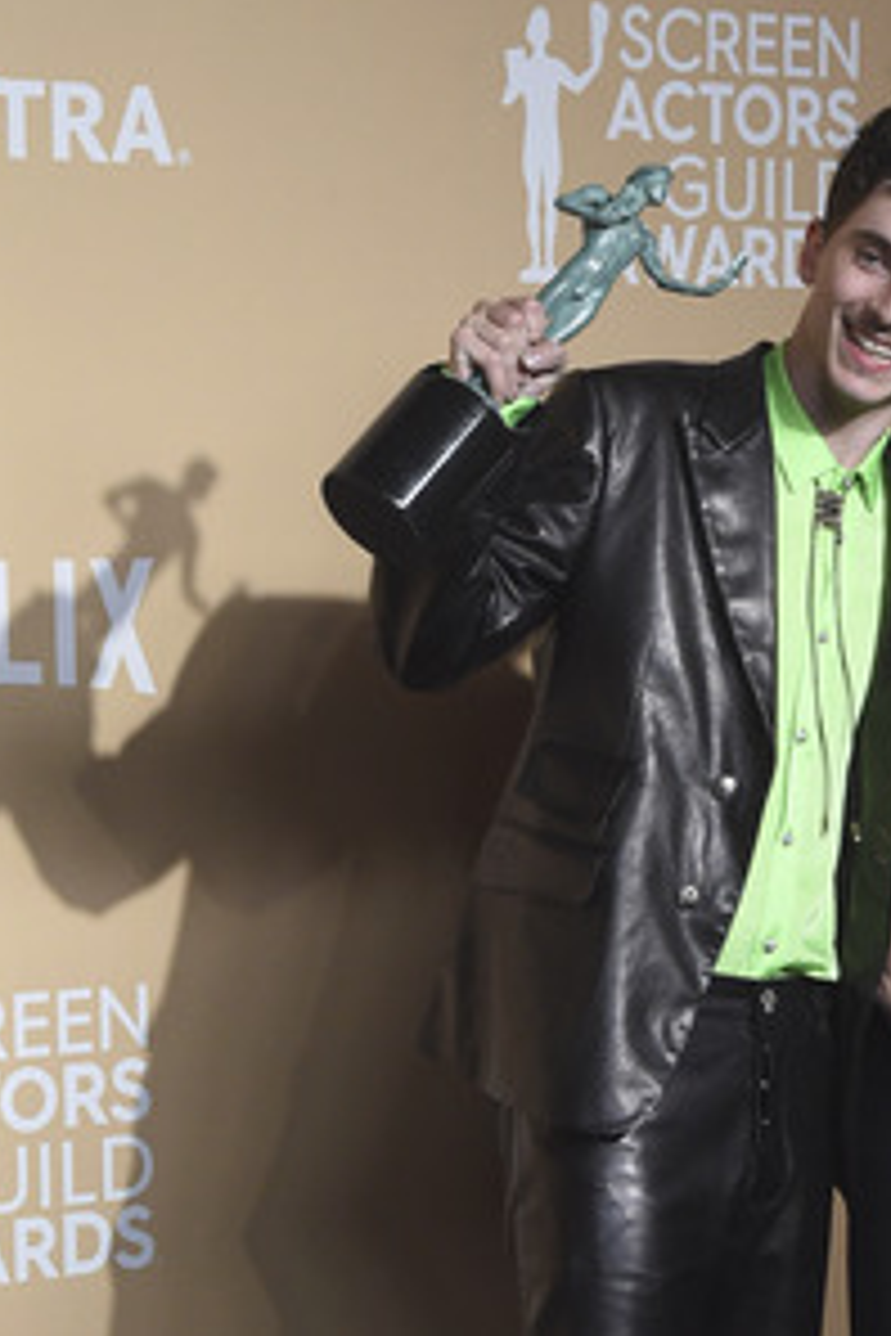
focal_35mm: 88
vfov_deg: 23.1
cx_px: 846
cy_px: 670
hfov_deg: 15.3
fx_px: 3267
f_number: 7.1
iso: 2500
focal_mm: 58
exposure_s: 1/250
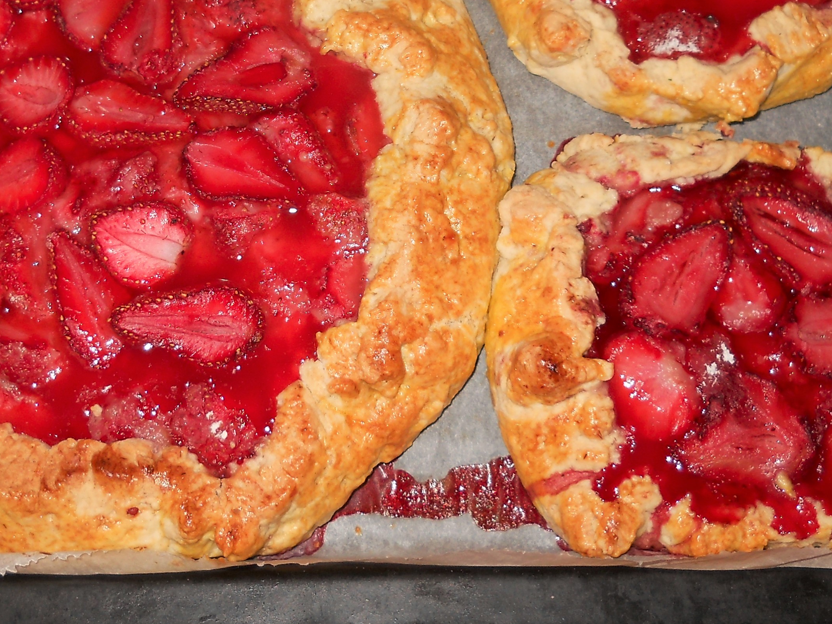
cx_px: 336
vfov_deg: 23.0
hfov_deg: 30.6
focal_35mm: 63
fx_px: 1514
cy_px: 148
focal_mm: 6.72
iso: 80
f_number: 3.1
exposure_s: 1/30
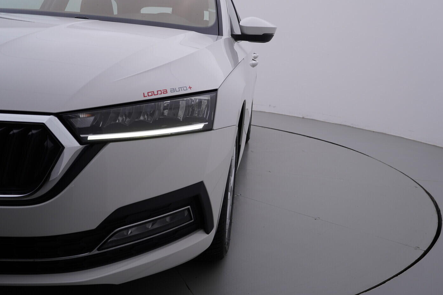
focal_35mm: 37
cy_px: 144
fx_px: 455
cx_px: 226
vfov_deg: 35.9
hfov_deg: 51.9
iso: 125
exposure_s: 1/125
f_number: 5
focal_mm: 24
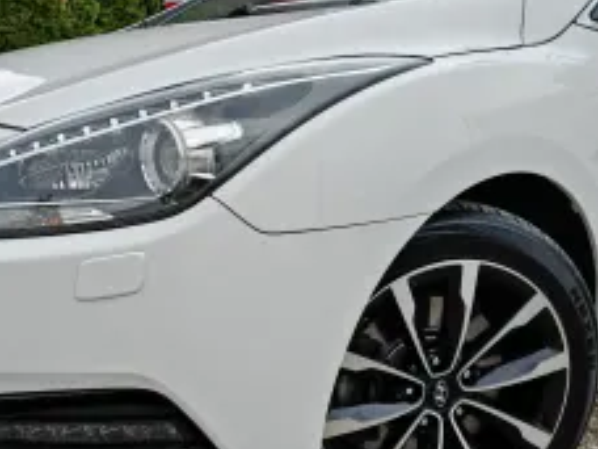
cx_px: 239
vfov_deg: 34.7
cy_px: 315
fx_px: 708
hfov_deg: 45.5
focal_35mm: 41
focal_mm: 5.4
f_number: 1.6
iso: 50
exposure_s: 1/330
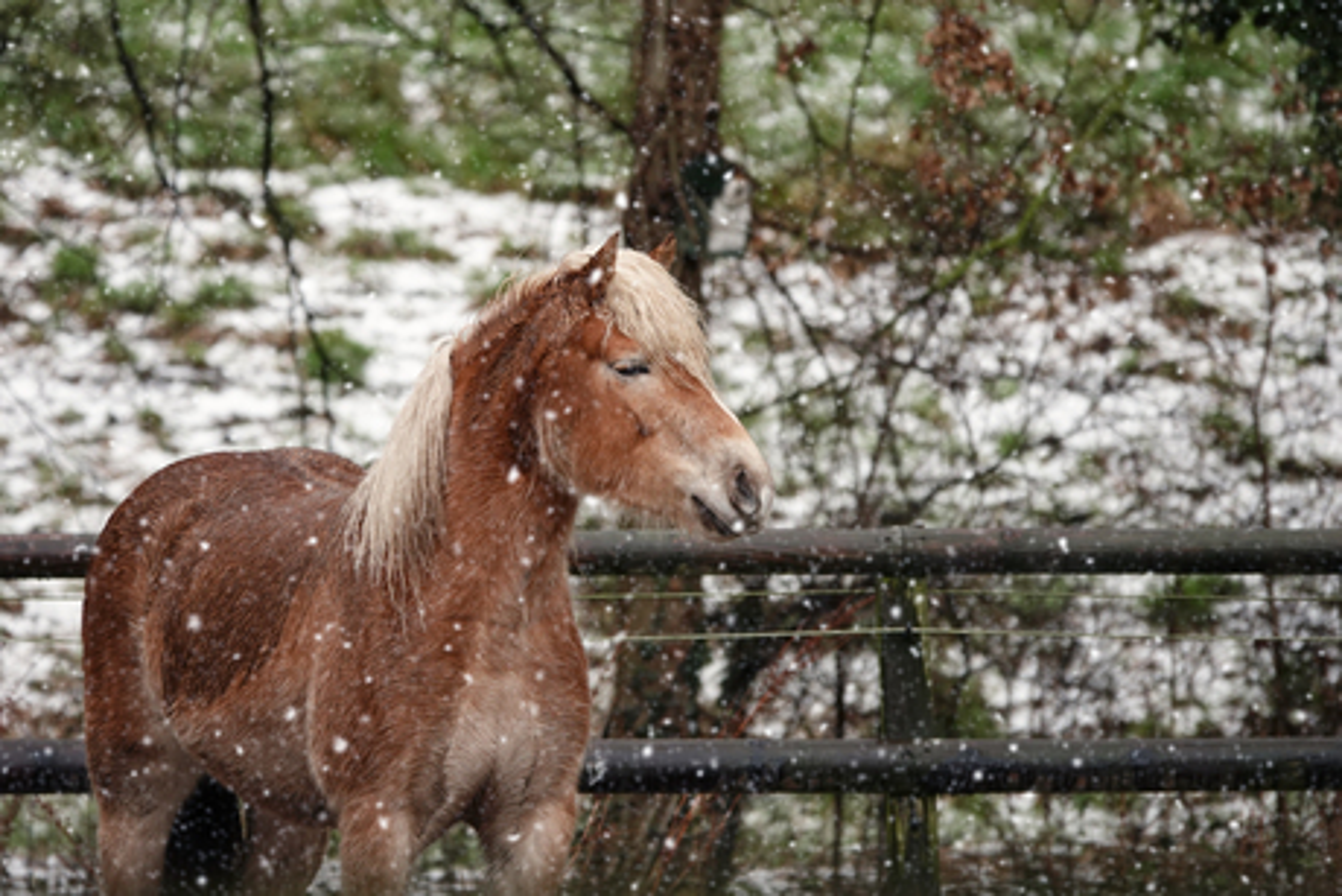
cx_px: 671
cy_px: 448
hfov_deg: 3.4
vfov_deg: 2.3
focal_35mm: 600
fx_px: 22372
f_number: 4
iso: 250
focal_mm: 220
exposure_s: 1/250
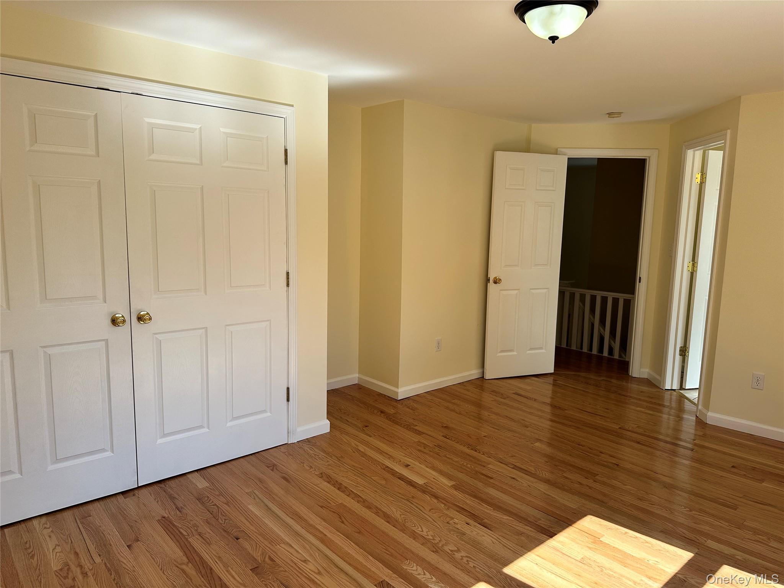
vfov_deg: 56.8
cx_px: 392
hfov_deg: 71.6
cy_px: 294
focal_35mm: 24
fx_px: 544
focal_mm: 6.86
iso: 80
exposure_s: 1/785
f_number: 1.78
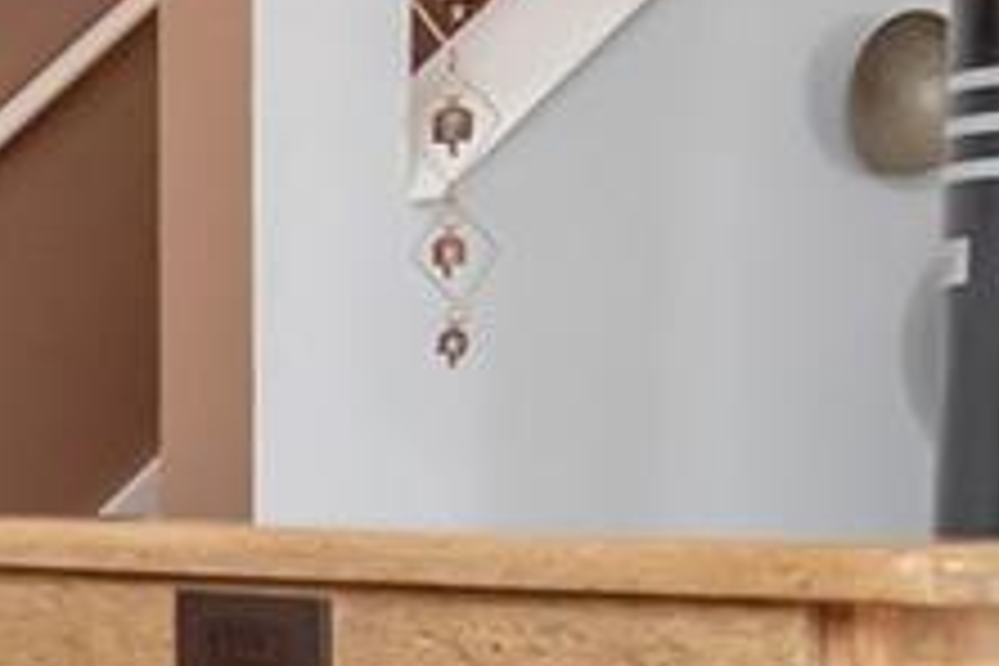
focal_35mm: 108
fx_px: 2997
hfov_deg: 11.0
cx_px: -2097
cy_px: 392
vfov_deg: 12.7
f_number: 8
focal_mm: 10
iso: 500
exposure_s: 1/100
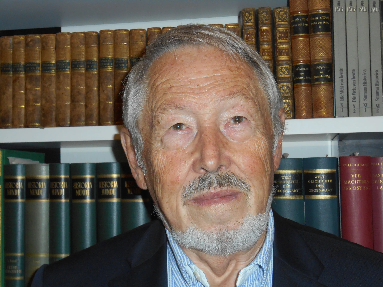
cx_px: 192
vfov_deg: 26.1
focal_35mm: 56
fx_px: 620
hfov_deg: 34.3
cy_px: 144
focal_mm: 10
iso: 200
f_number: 5.2
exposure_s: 1/60
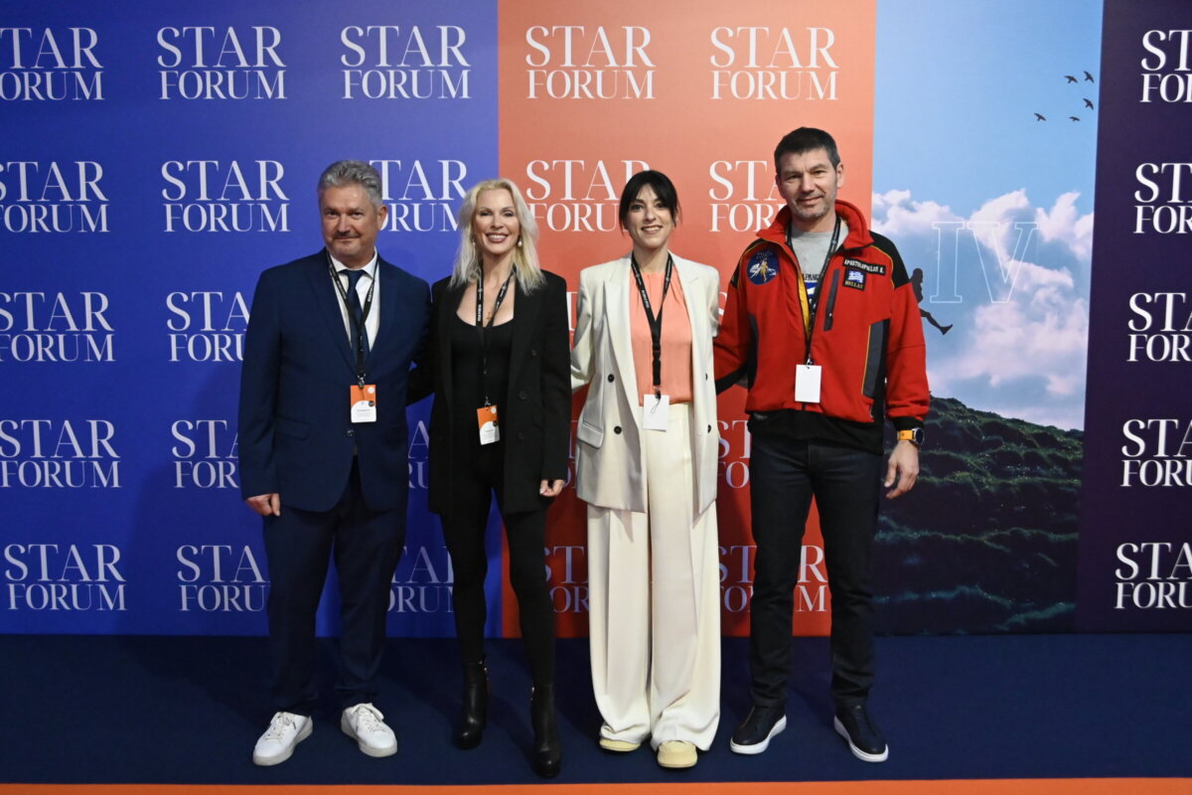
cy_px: 398
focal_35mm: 33
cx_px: 596
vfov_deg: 40.0
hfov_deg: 57.2
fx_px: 1093
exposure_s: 1/250
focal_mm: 22
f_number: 7.1
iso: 8000
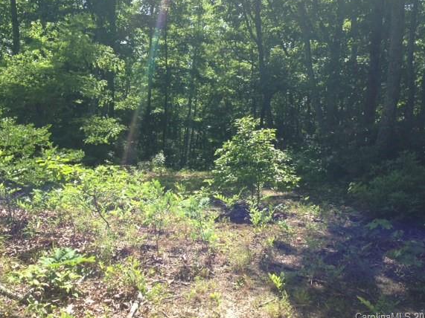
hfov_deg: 50.1
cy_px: 146
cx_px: 202
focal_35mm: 37
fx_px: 454
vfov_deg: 38.6
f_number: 2.4
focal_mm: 4.13
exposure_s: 1/577
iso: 50
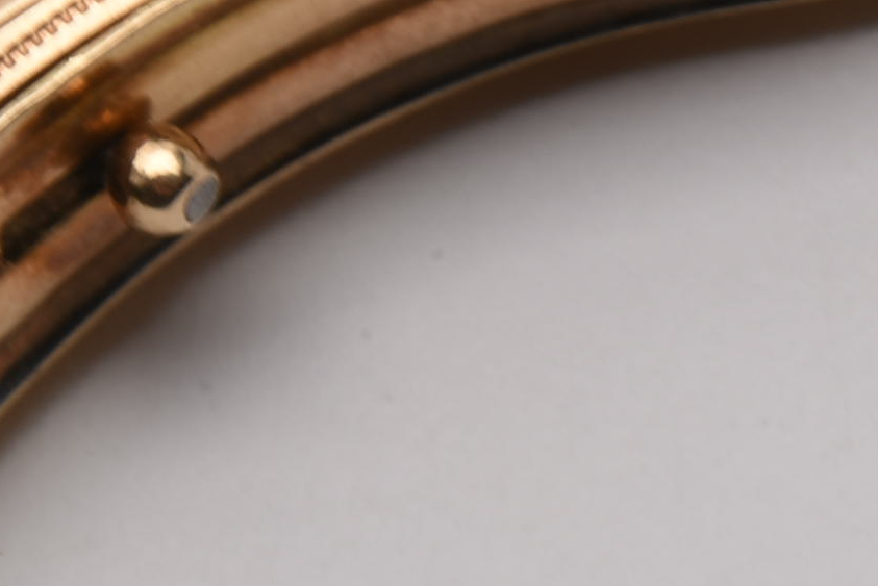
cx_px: 102
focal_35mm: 453
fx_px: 11048
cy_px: 141
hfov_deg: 4.5
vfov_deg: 3.0
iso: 100
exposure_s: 1/125
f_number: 29
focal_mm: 85
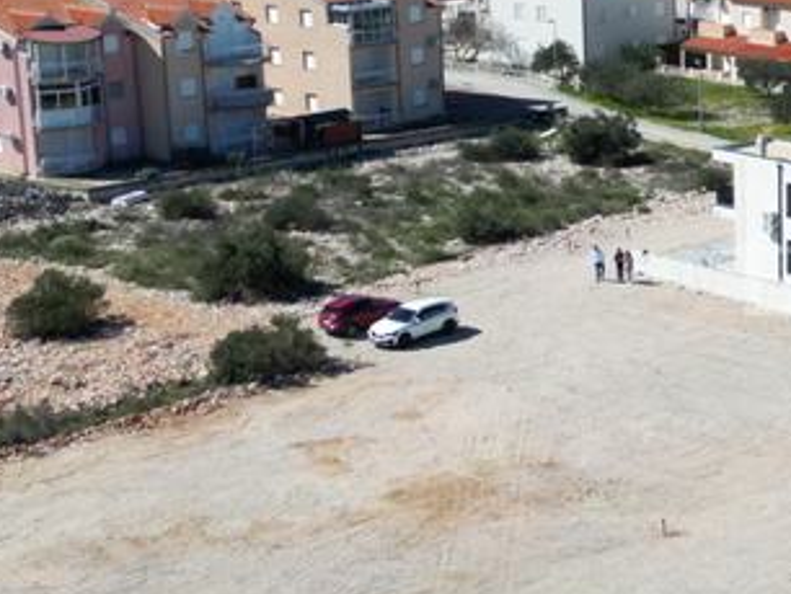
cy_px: 256
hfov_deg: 19.9
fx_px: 2150
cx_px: 871
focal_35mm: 94
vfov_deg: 15.7
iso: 100
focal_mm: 6.72
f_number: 1.7
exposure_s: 1/2500
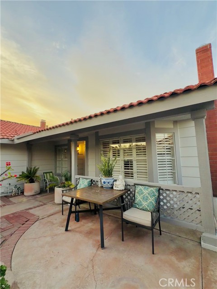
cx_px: 108
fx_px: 117
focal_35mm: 14
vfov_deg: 102.1
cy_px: 144
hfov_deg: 85.7
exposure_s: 1/141
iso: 40
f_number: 2.2
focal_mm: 2.22
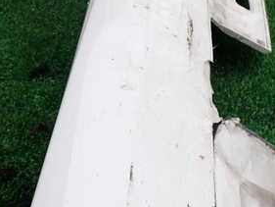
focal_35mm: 64
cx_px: 135
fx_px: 509
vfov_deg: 22.9
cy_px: 91
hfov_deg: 30.3
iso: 100
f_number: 3.2
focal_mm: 5.4
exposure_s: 1/250
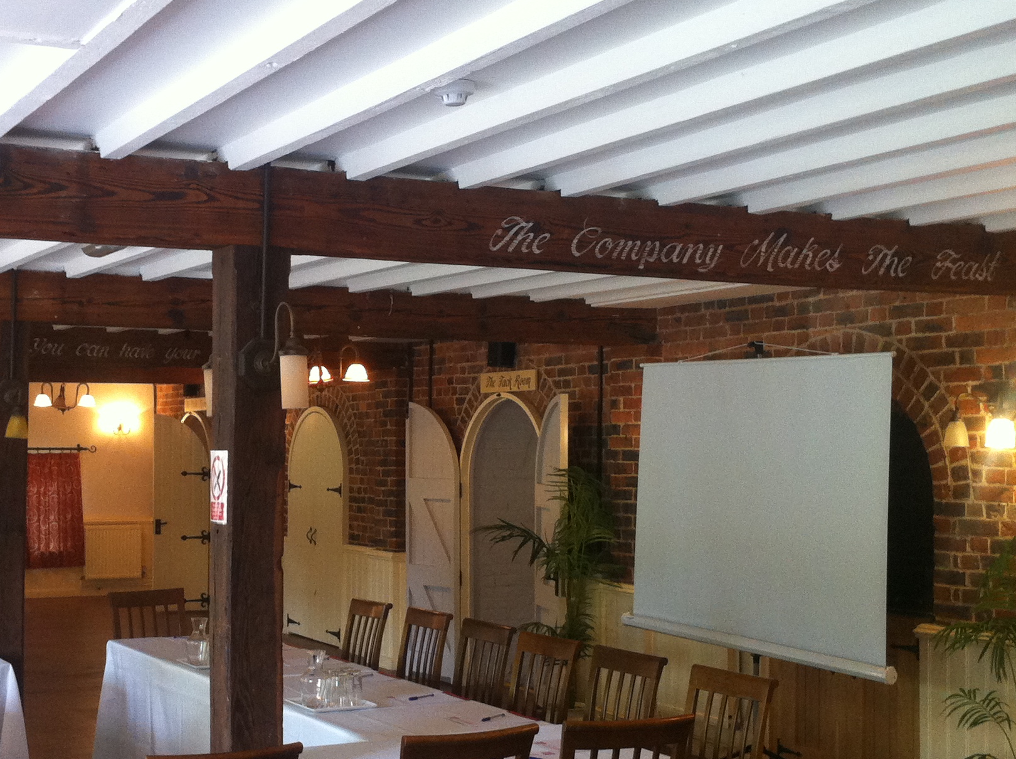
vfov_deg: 26.0
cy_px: 428
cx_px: 407
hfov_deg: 34.3
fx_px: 1641
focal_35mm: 56
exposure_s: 1/15
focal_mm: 3.85
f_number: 2.8
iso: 160
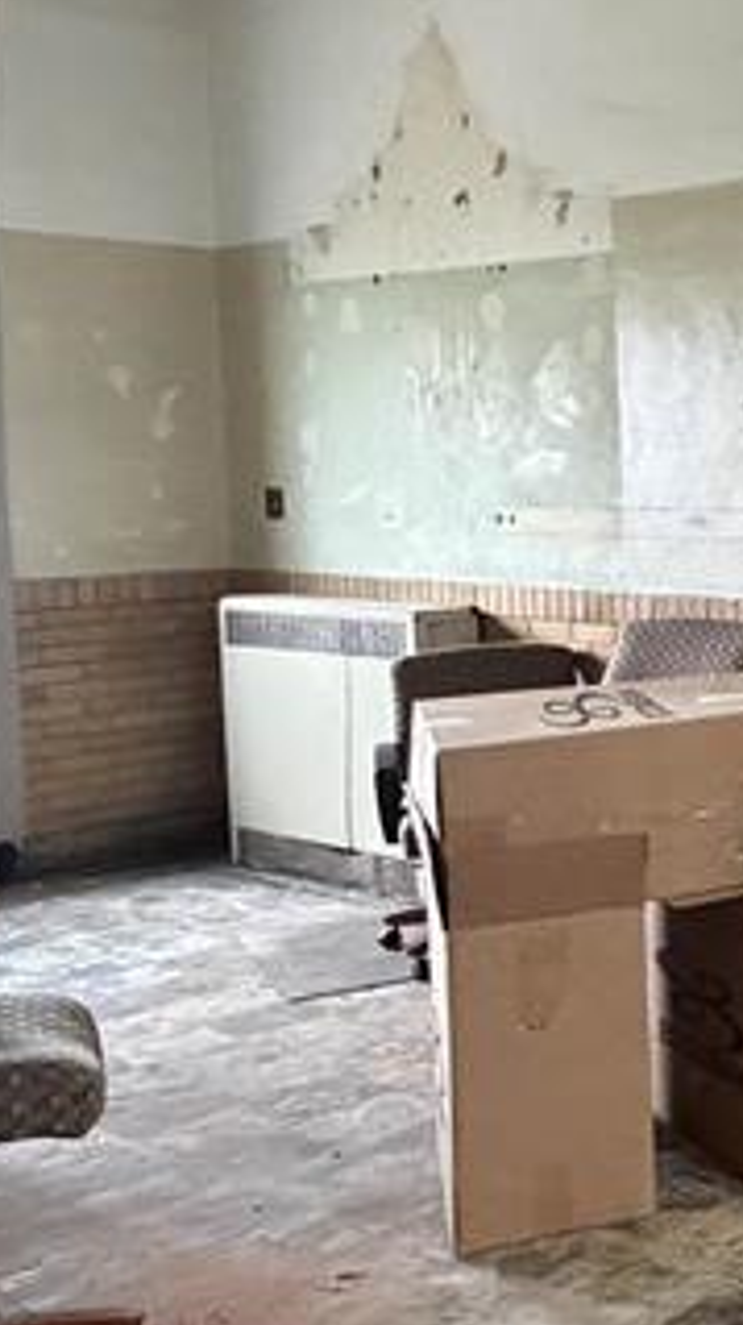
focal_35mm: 49
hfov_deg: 19.1
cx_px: 1303
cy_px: 565
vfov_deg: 42.0
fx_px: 1719
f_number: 2.2
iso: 800
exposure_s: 1/60
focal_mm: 2.22
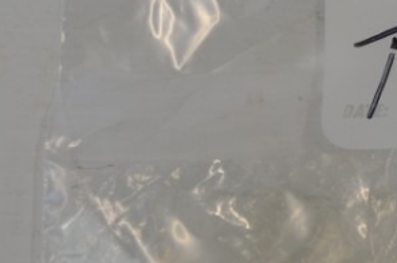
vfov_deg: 9.7
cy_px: 81
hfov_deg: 13.9
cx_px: 551
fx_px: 1552
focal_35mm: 141
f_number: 5.6
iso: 360
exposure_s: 1/125
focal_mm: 24
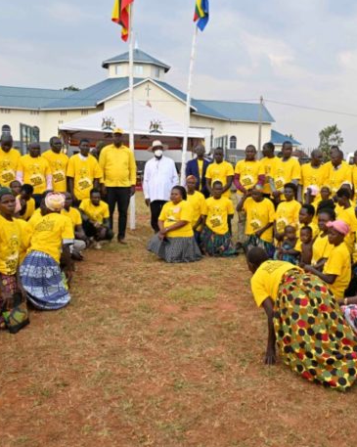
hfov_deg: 39.5
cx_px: 244
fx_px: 489
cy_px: 225
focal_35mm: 37
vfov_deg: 49.1
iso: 640
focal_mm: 24
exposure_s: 1/800
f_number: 5.6
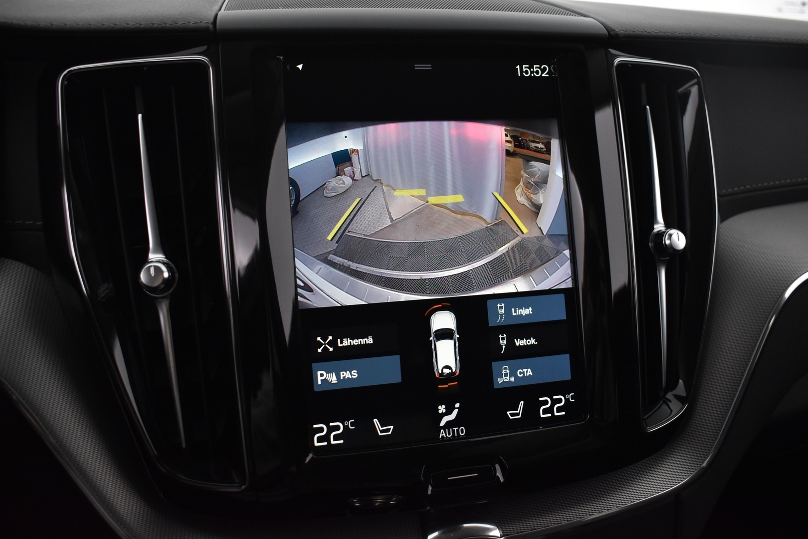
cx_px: 404
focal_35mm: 34
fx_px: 774
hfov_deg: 55.1
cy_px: 270
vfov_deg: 38.4
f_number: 3.8
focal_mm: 23
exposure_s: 1/40
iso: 1400
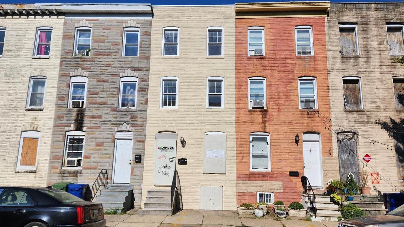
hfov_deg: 71.9
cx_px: 207
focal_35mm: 26
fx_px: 279
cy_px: 120
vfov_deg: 44.4
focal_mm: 5.4
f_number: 1.8
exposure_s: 1/3589
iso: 20
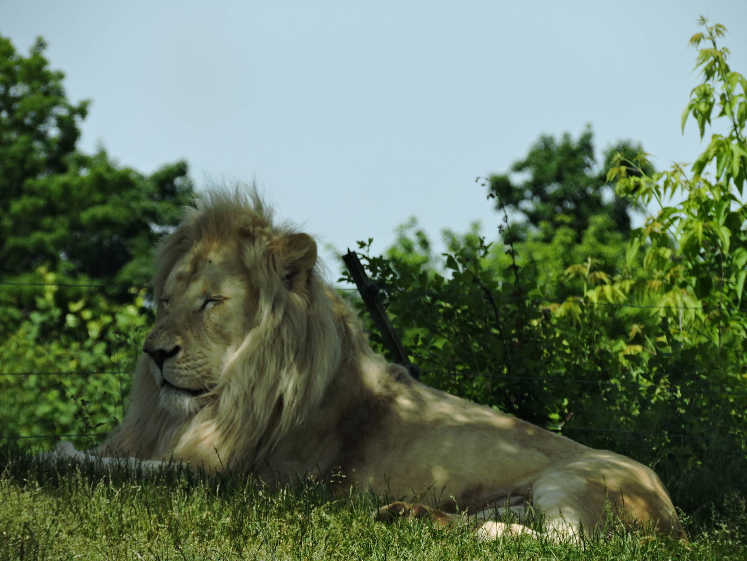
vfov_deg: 3.2
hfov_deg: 4.2
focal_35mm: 470
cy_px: 280
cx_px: 374
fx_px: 10142
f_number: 4.9
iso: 100
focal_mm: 83.8
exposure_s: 1/500
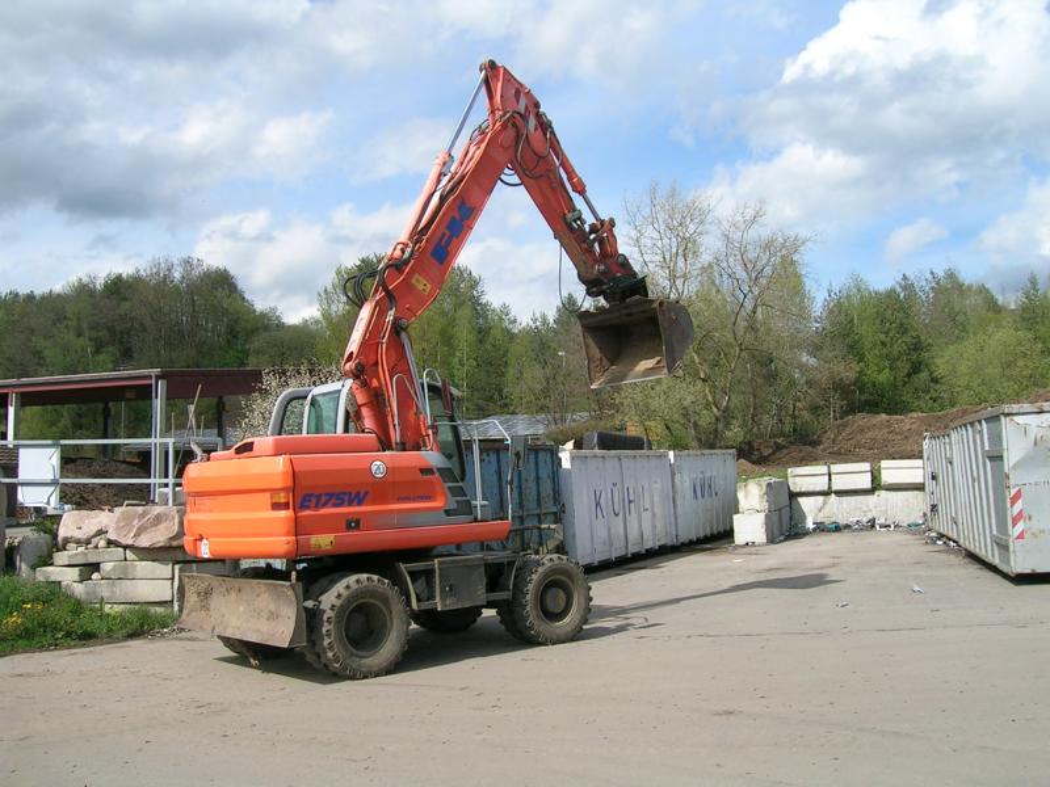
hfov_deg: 52.6
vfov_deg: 40.7
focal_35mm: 35
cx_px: 525
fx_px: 1062
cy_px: 394
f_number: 4.8
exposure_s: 1/501
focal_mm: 5.4
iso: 50
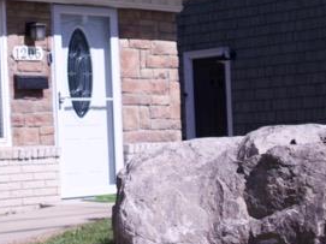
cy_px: 83
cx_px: 65
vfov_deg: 13.6
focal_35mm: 109
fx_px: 1026
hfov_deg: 17.9
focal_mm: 24
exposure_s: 1/3200
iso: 100
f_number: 2.8
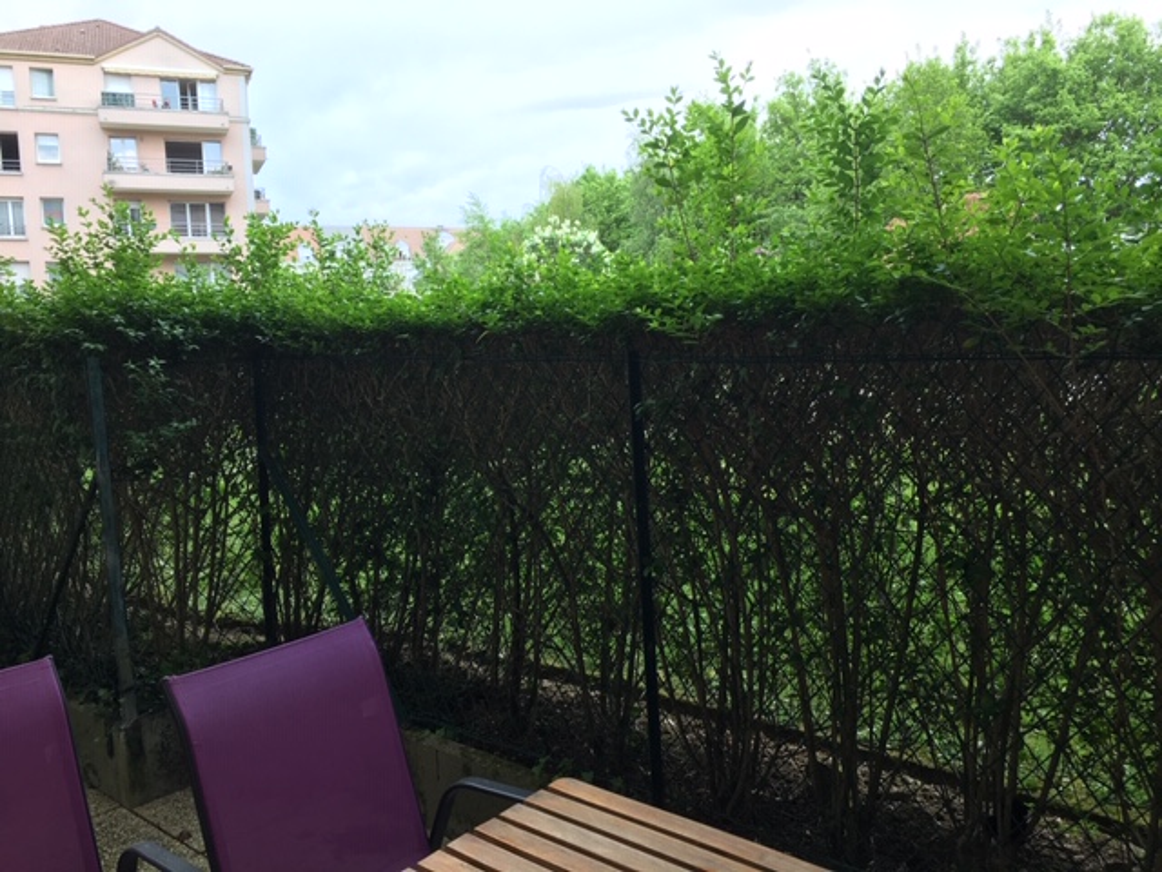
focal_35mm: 29
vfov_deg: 48.2
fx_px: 973
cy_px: 436
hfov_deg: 61.7
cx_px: 581
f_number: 2.2
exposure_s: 1/124
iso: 25
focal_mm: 4.15
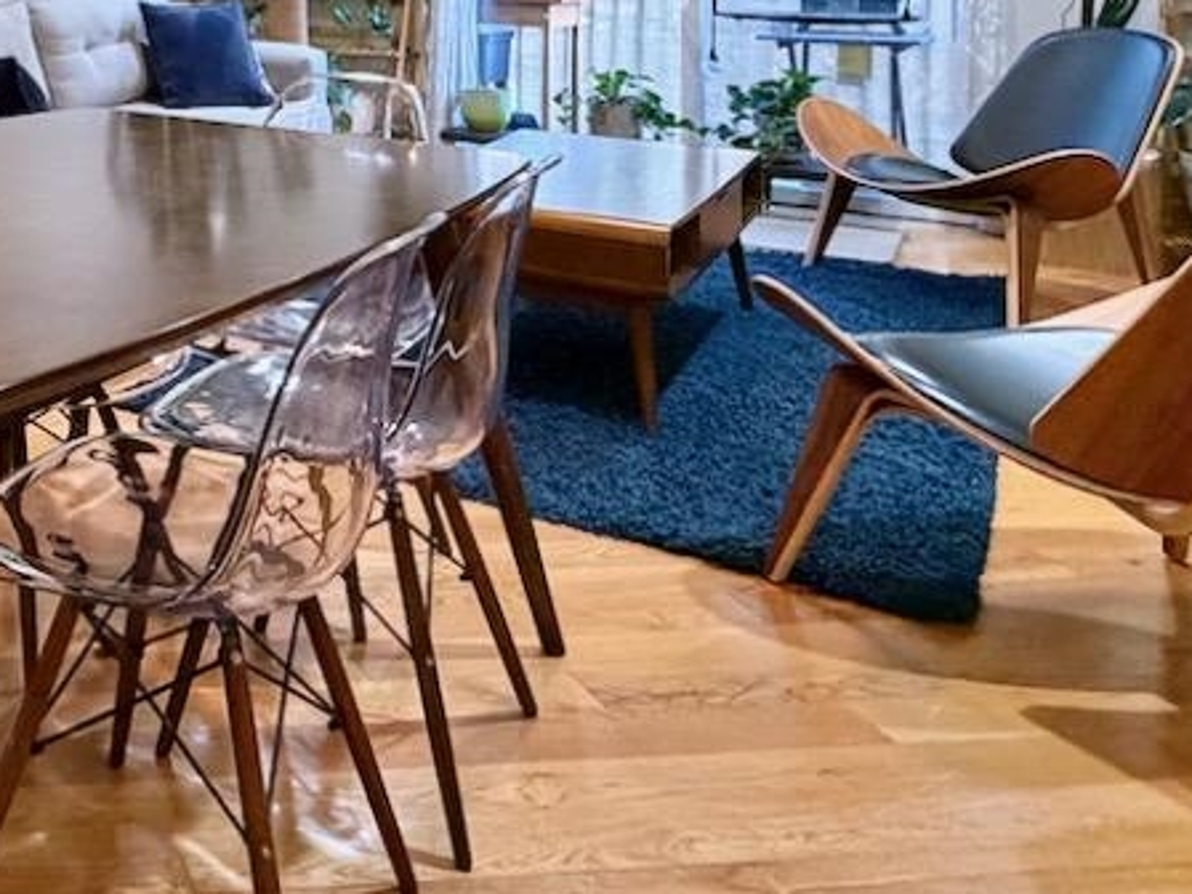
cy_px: -64
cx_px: -141
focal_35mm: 40
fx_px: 1377
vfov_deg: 32.2
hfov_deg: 38.2
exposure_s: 1/60
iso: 400
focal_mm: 2.22
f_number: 2.2
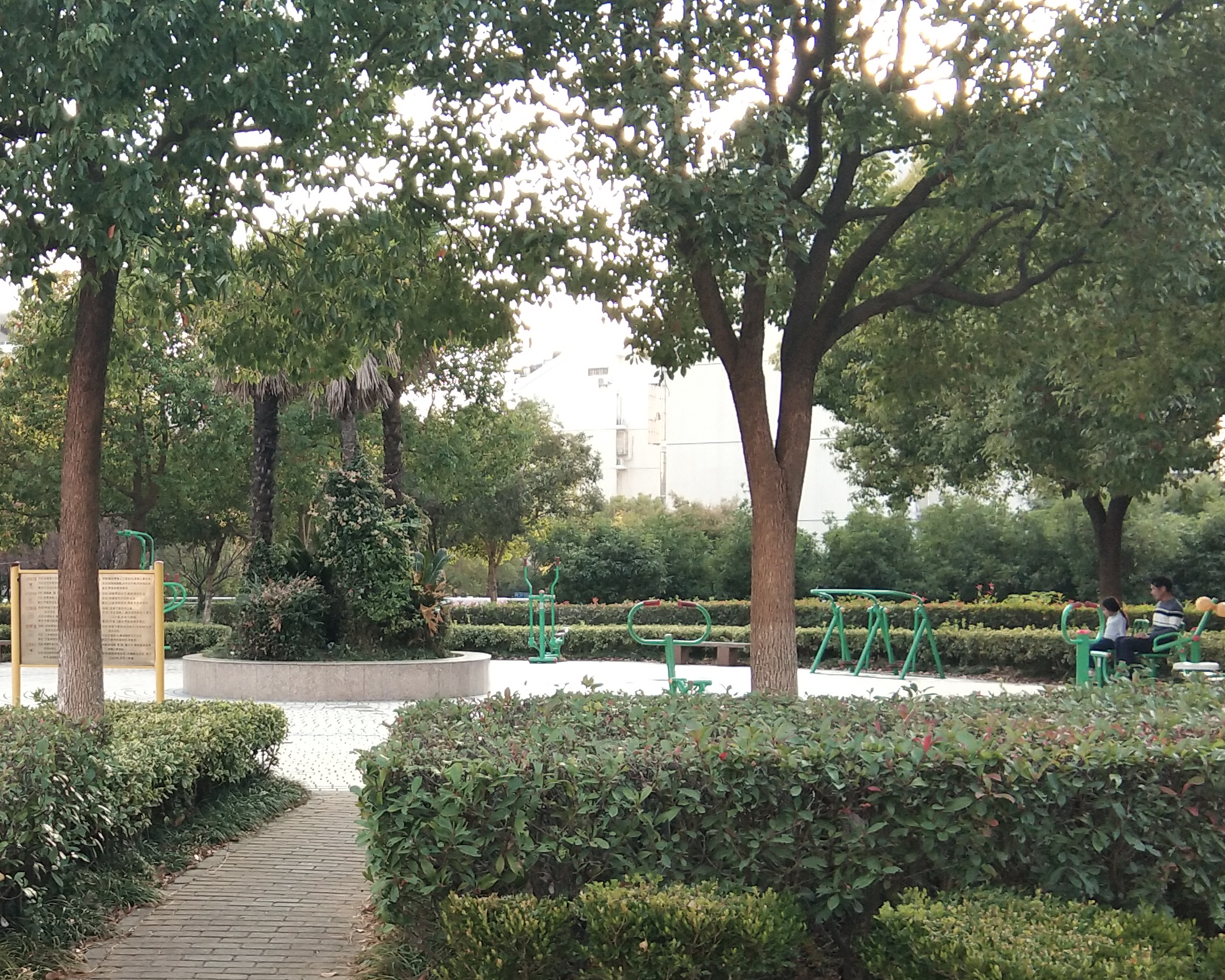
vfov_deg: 25.8
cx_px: 277
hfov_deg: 31.3
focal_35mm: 59
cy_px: 586
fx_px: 2139
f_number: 2.2
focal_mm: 3.69
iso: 80
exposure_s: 1/100
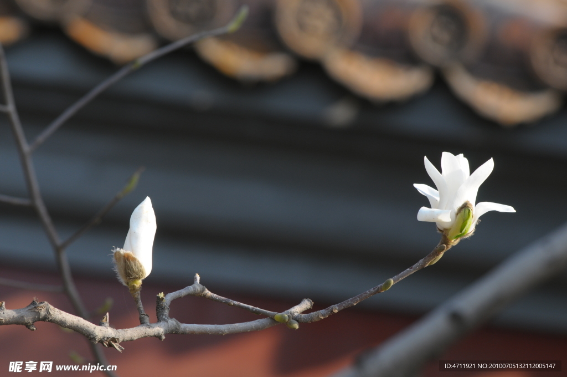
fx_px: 4719
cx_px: 284
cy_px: 188
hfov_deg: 6.9
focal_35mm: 300
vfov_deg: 4.6
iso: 200
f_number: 8
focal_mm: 200
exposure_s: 1/125
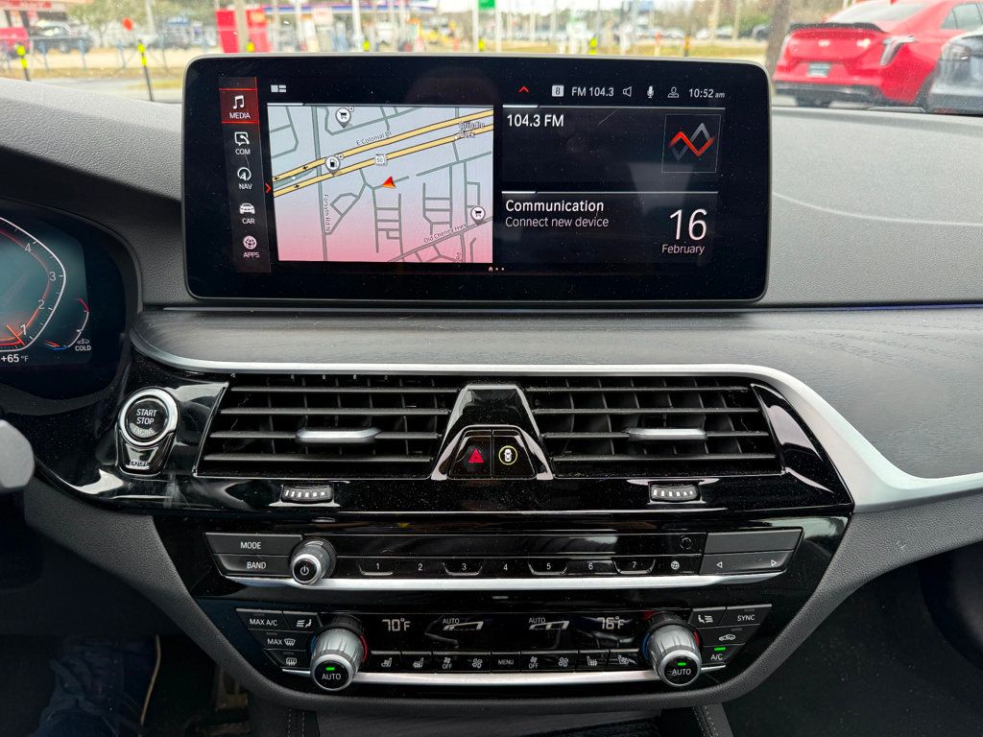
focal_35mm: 24
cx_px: 492
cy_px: 368
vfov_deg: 56.8
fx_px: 682
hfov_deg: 71.6
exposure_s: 1/295
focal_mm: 6.76
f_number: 1.78
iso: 80
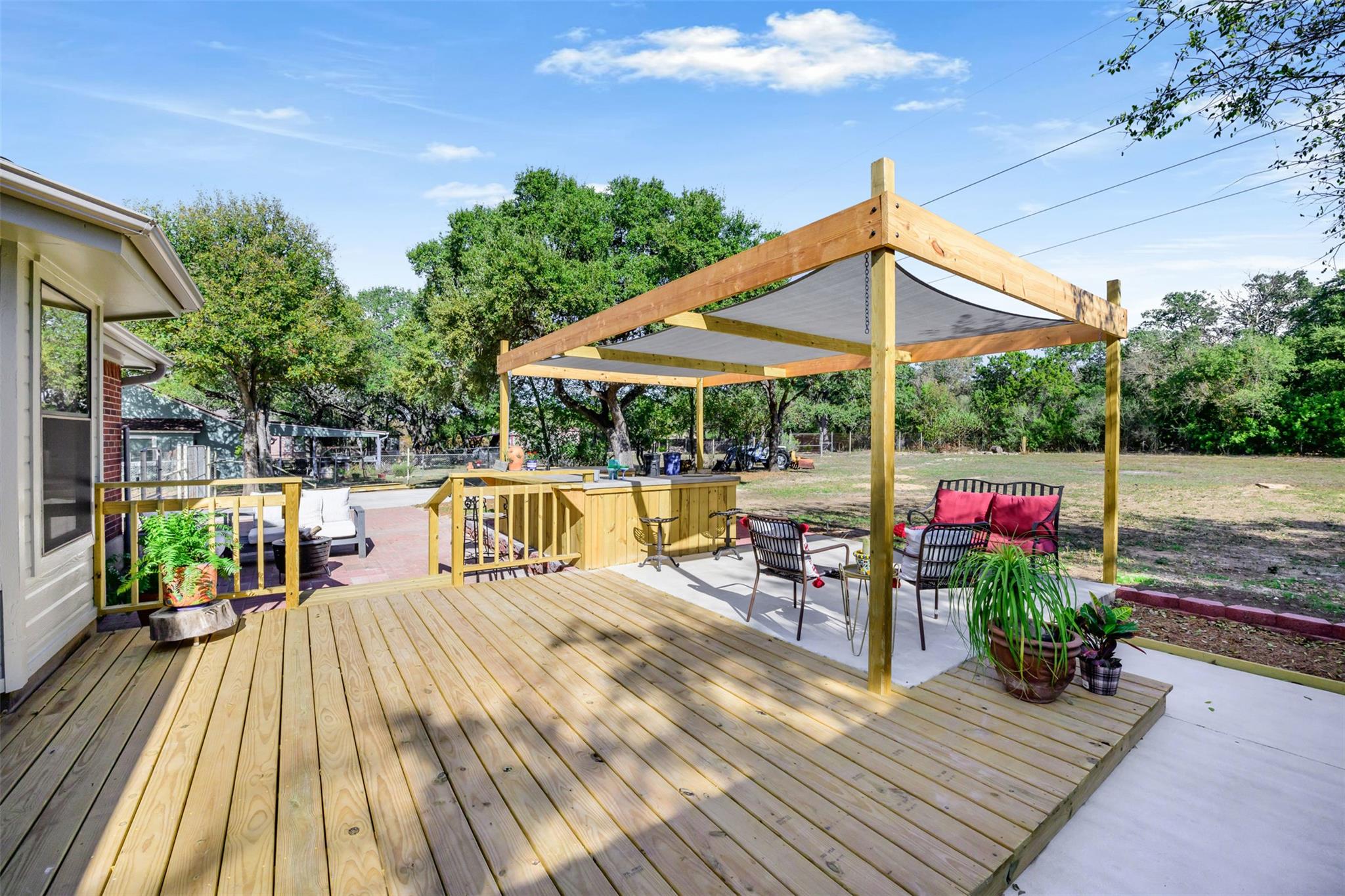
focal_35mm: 14
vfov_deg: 81.2
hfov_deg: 104.3
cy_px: 448
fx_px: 523
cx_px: 672
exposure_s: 1/1000
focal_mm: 14
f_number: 11
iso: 800
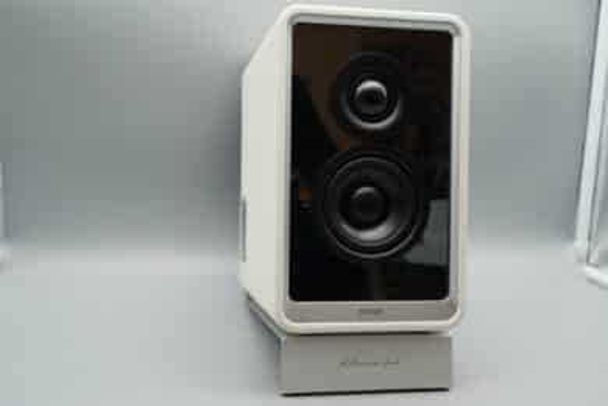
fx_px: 709
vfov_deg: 31.9
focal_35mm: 42
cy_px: 203
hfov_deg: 46.4
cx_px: 304
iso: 500
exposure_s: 1/50
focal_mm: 42
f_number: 9
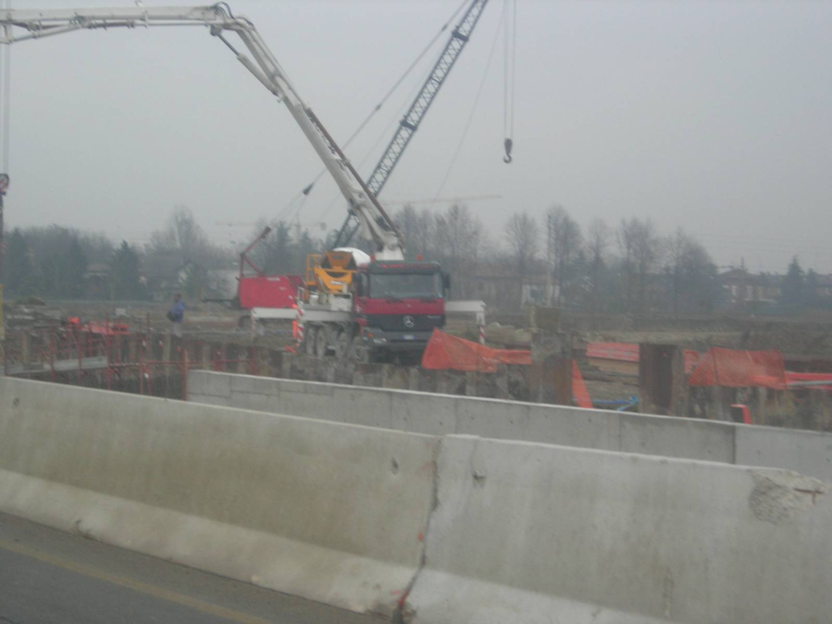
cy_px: 312
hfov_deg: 21.3
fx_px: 2211
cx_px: 416
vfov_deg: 16.1
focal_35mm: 92
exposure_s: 1/120
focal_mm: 19.1
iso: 106
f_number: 4.3
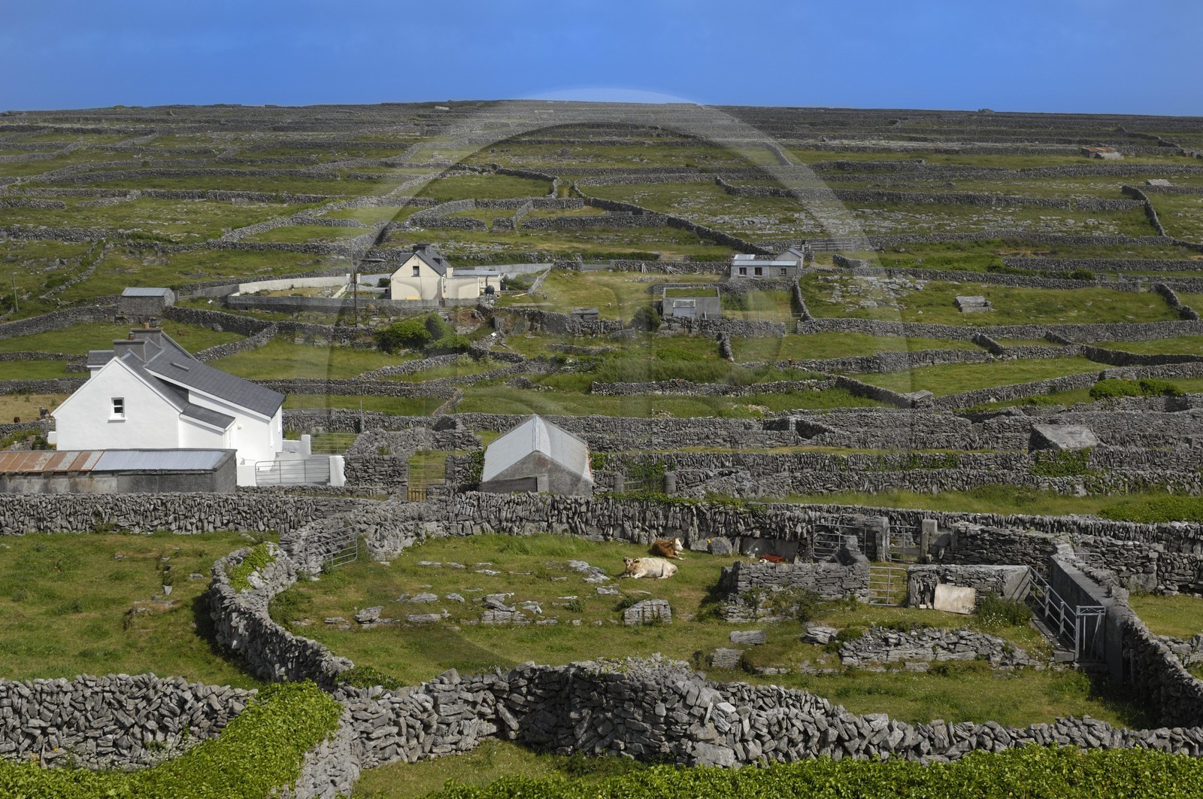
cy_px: 400
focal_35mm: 57
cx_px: 602
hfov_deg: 35.1
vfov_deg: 23.7
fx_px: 1902
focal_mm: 38
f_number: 5.6
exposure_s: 1/1250
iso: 100
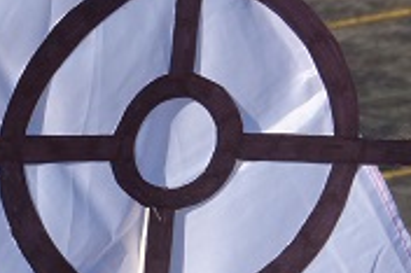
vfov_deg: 3.2
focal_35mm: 426
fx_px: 4859
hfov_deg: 4.8
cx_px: 61
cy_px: 250
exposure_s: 1/1000
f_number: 4
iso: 100
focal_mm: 18.2
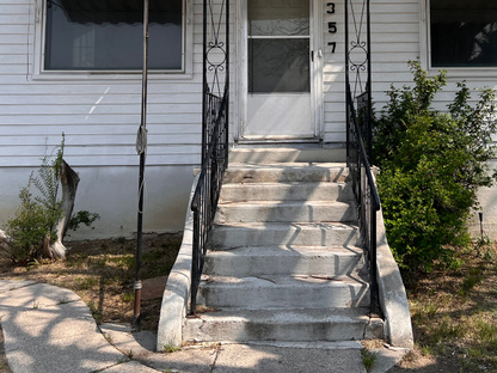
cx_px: 302
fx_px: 574
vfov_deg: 35.1
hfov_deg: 46.5
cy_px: 87
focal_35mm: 40
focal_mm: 5.7
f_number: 1.5
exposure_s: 1/3704
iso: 50
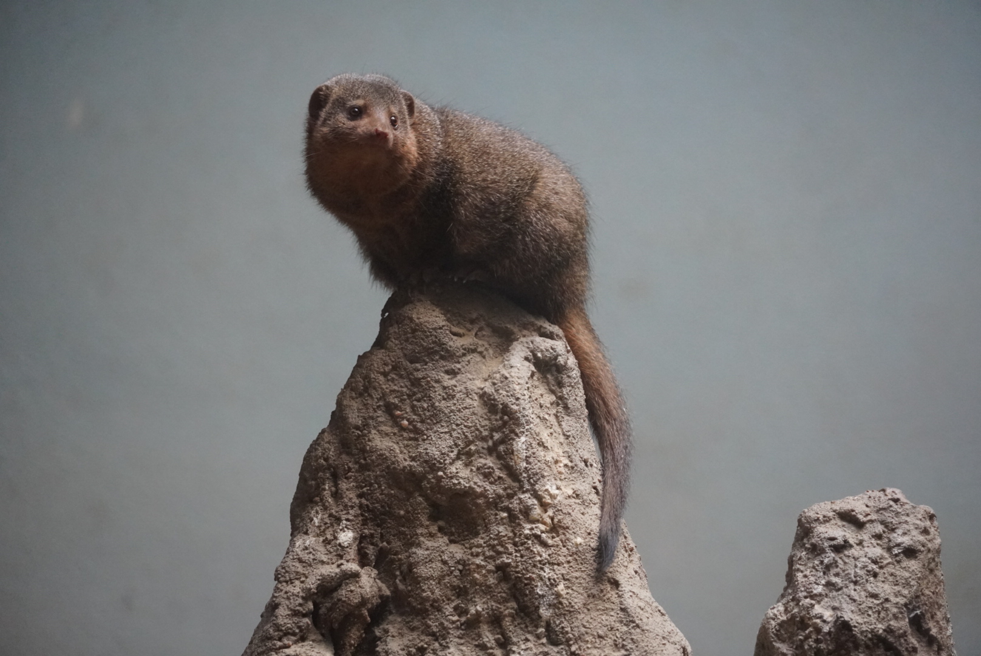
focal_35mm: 202
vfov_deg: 6.8
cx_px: 490
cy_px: 328
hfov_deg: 10.2
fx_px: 5522
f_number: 5.6
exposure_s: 1/250
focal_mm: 135
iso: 4000
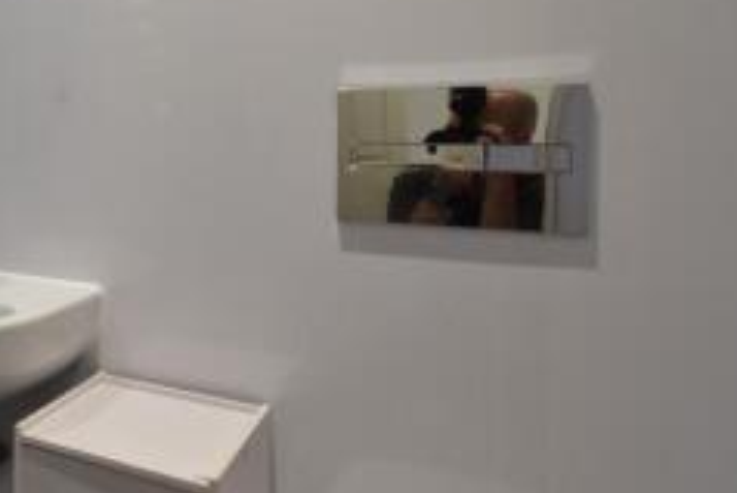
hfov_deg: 54.5
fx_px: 615
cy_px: 147
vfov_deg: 42.8
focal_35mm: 30
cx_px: 84
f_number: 13
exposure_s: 1/15
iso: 1250
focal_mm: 10
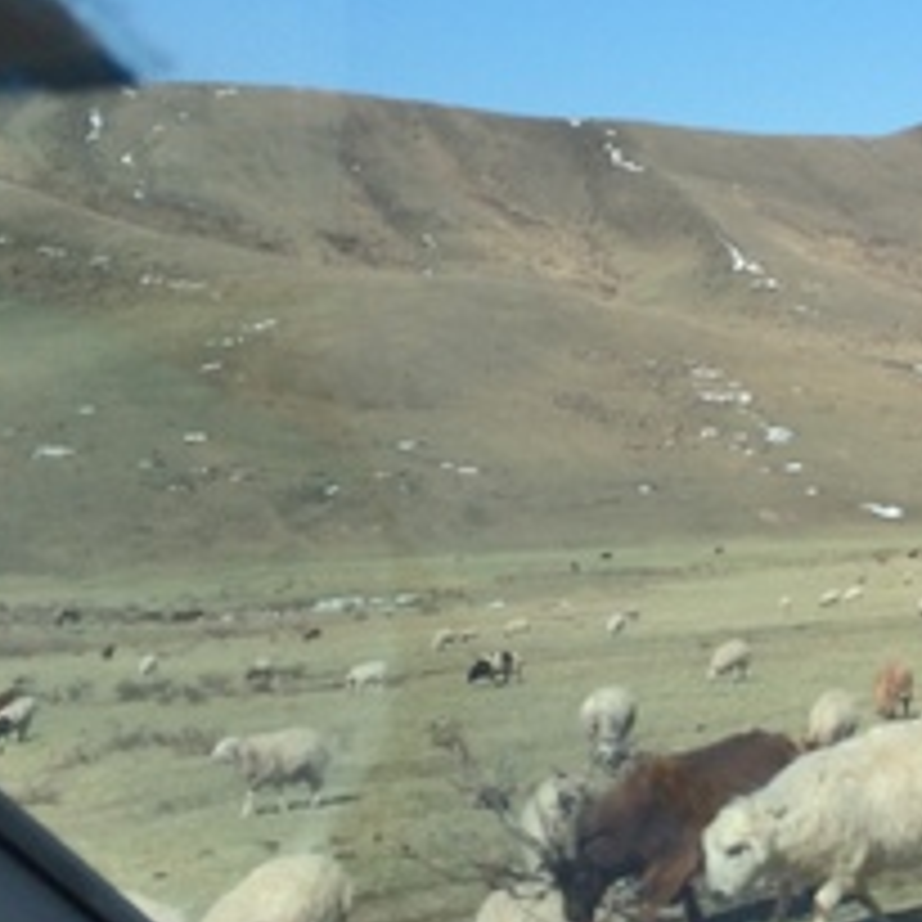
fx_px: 2411
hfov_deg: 20.3
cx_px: 1088
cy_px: 495
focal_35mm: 80
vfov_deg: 21.6
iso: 32
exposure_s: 1/1520
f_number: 2.2
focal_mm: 4.15
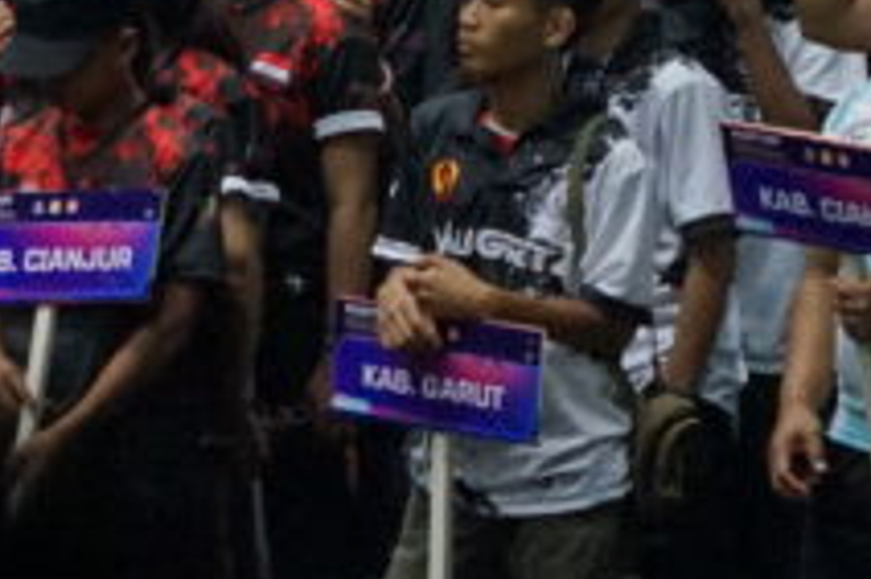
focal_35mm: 967
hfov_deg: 2.1
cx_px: -1101
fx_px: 23377
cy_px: -532
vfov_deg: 1.4
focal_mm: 200
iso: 3200
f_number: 5.6
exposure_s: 1/500
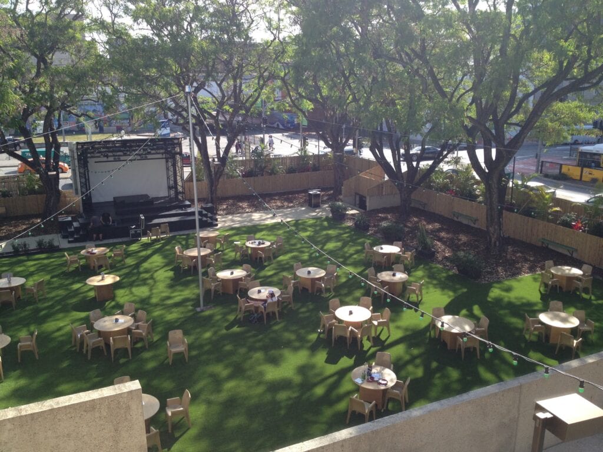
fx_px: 610
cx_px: 302
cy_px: 226
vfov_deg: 40.7
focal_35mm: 35
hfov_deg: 52.6
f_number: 2.4
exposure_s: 1/681
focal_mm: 4.28
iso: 50
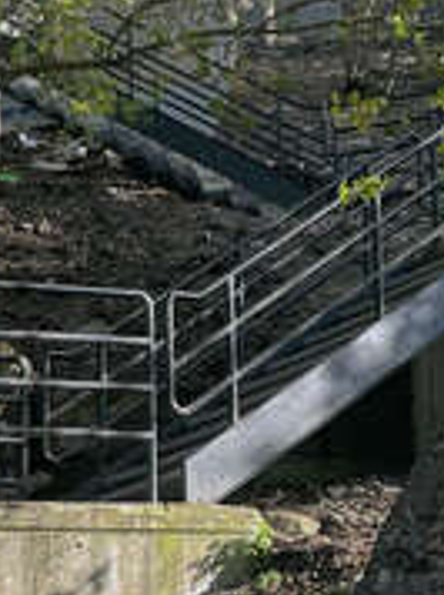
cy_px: 608
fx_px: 2006
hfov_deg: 12.1
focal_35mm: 117
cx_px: -217
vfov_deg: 16.5
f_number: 1.6
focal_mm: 4.2
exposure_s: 1/1261
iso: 32
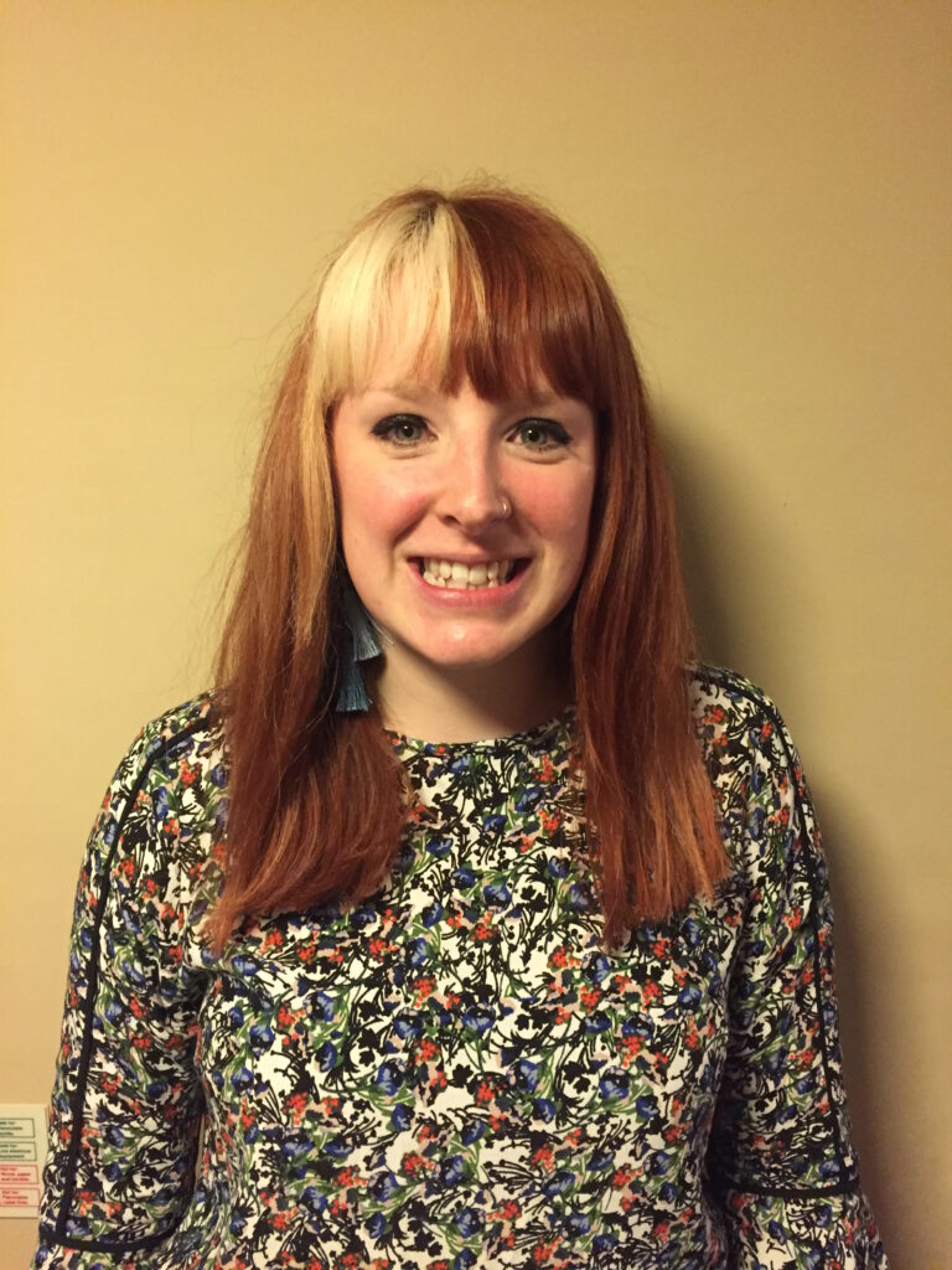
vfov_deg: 61.7
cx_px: 476
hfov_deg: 48.2
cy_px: 635
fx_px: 1063
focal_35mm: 29
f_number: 2.2
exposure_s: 1/17
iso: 250
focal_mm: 4.15
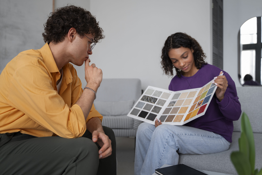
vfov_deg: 41.1
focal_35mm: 32
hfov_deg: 58.7
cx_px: 131
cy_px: 88
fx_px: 233
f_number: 2.8
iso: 800
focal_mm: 32
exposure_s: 1/320
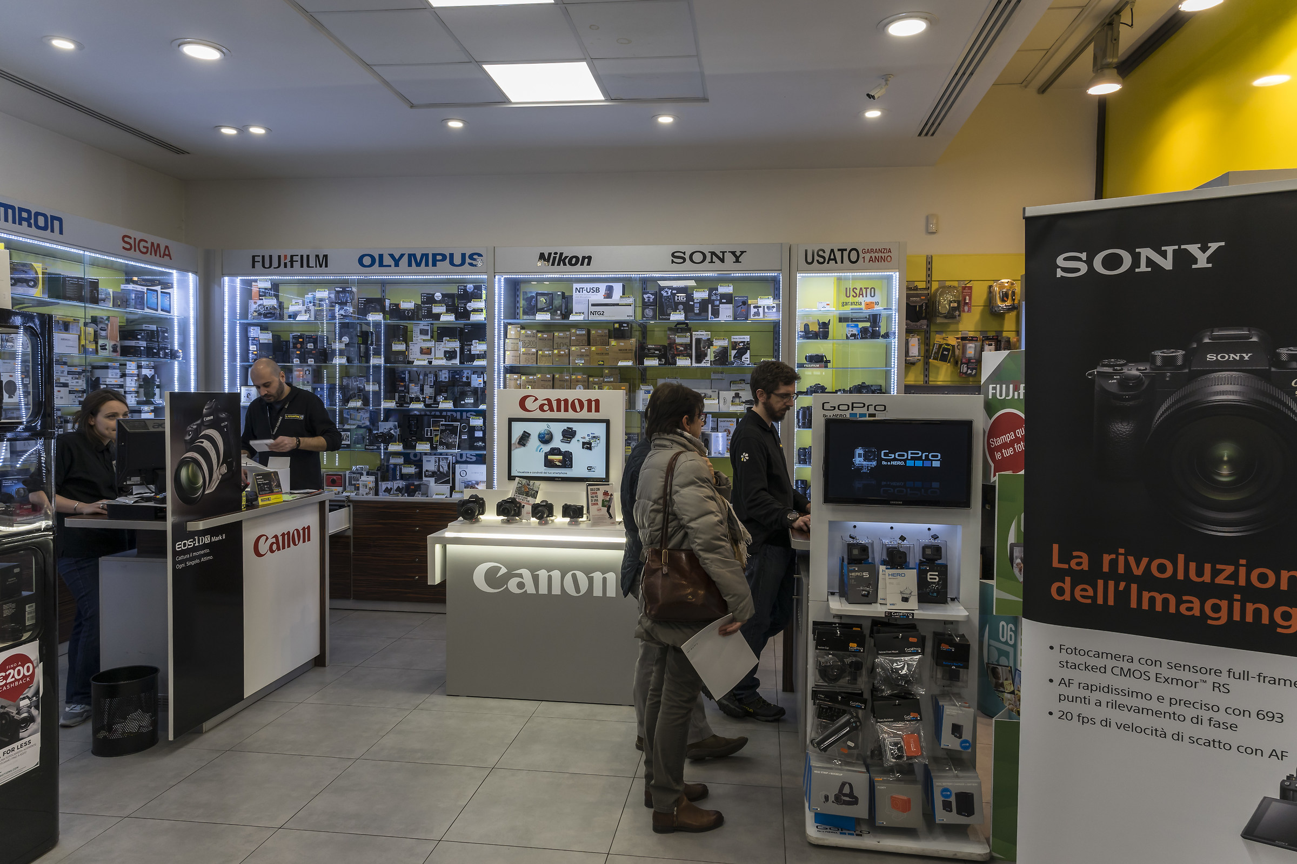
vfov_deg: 53.1
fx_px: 865
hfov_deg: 73.7
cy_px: 432
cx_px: 648
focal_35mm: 24
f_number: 8
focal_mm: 24
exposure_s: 1/40
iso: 500
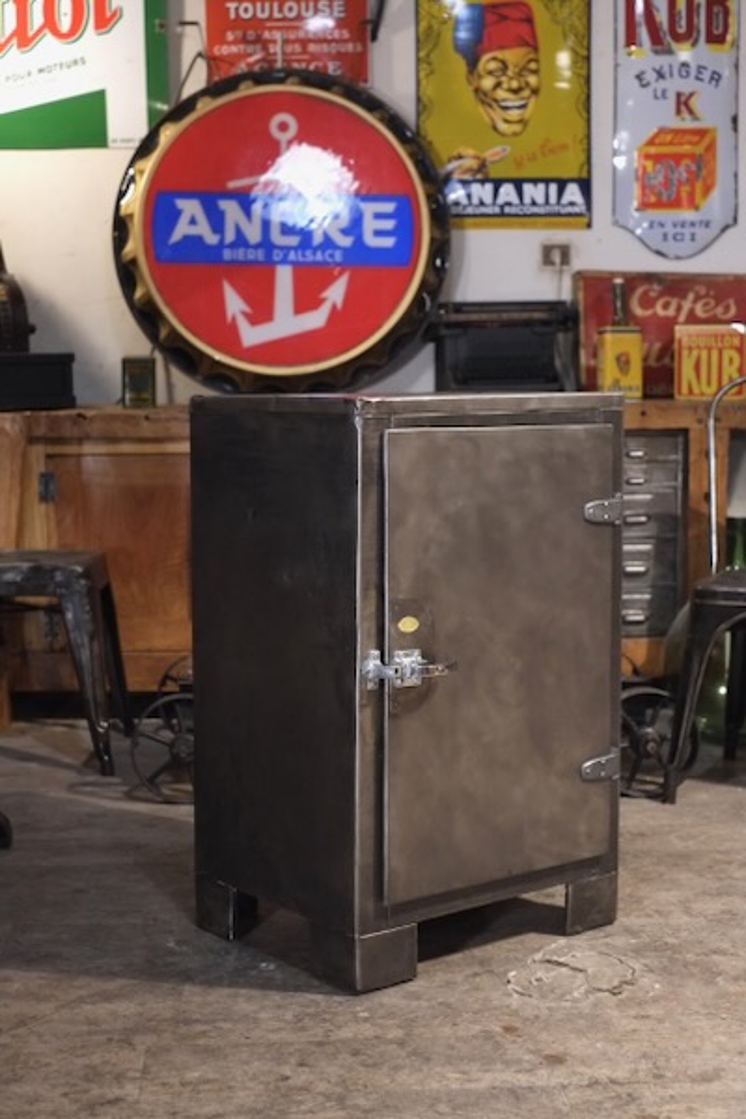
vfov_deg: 37.5
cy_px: 560
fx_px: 1647
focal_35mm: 53
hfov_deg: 25.5
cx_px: 373
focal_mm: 35
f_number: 3.6
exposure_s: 1/125
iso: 3200
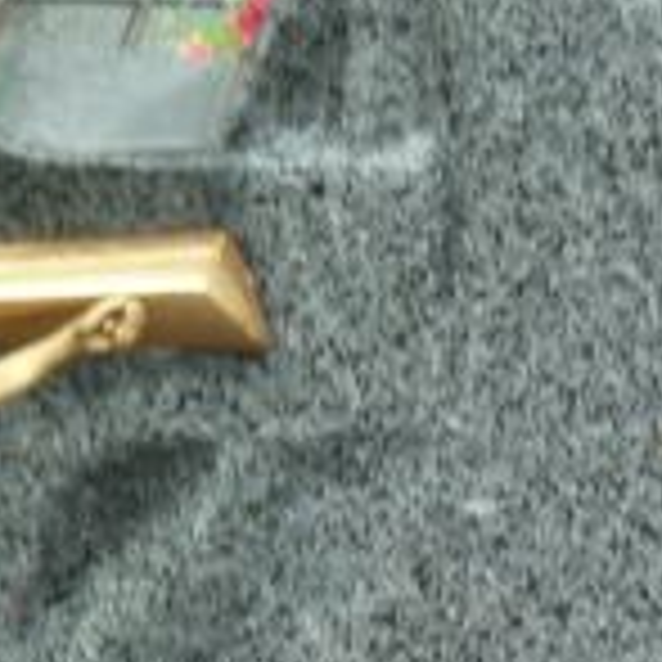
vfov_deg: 4.1
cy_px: 766
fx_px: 9239
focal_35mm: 427
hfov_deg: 4.1
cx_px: 1396
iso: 160
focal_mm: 18.2
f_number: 4.4
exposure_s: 1/40
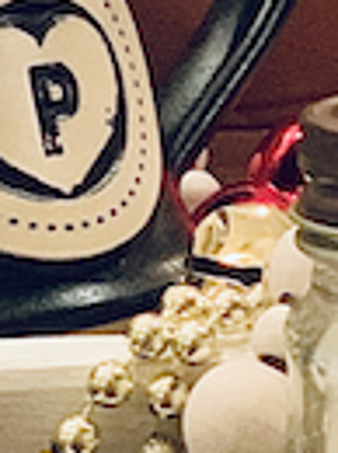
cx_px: 488
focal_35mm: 321
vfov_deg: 6.1
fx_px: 4193
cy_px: -355
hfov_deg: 4.6
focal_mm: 6
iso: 640
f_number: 2.4
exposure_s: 1/30
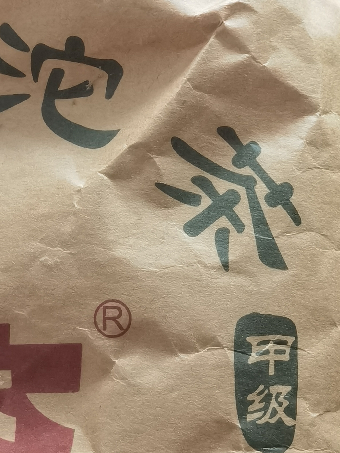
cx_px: 170
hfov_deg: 9.8
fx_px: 1991
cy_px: 226
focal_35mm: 152
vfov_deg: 13.0
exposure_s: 1/60
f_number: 1.9
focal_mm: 6.71
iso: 200
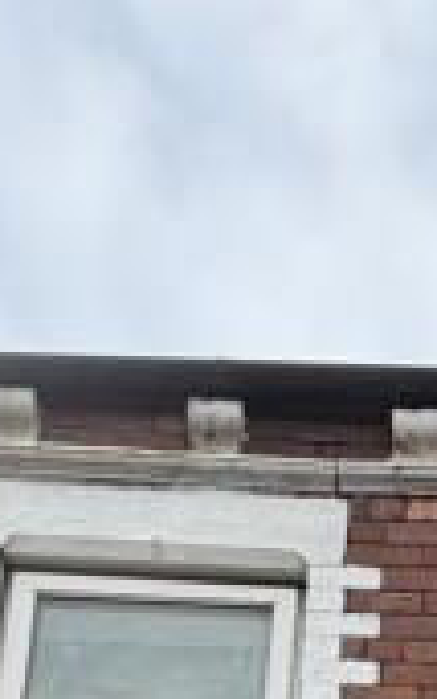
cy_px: 1300
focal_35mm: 89
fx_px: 1695
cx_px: 609
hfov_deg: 14.0
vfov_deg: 18.0
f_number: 2.2
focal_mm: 2.22
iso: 40
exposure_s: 1/585
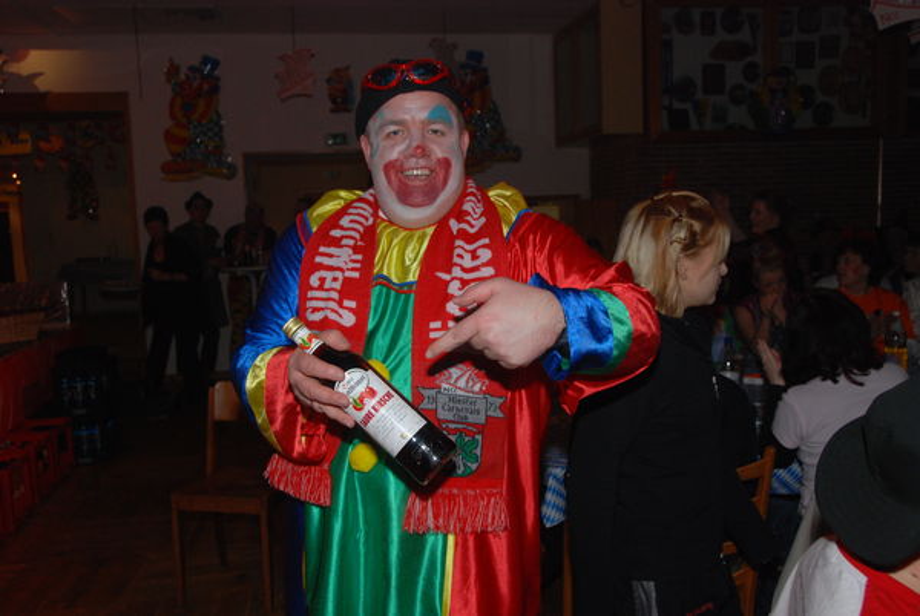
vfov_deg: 37.0
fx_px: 921
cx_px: 460
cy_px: 308
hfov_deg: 53.1
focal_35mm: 36
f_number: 5.6
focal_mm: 24
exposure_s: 1/60
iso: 400
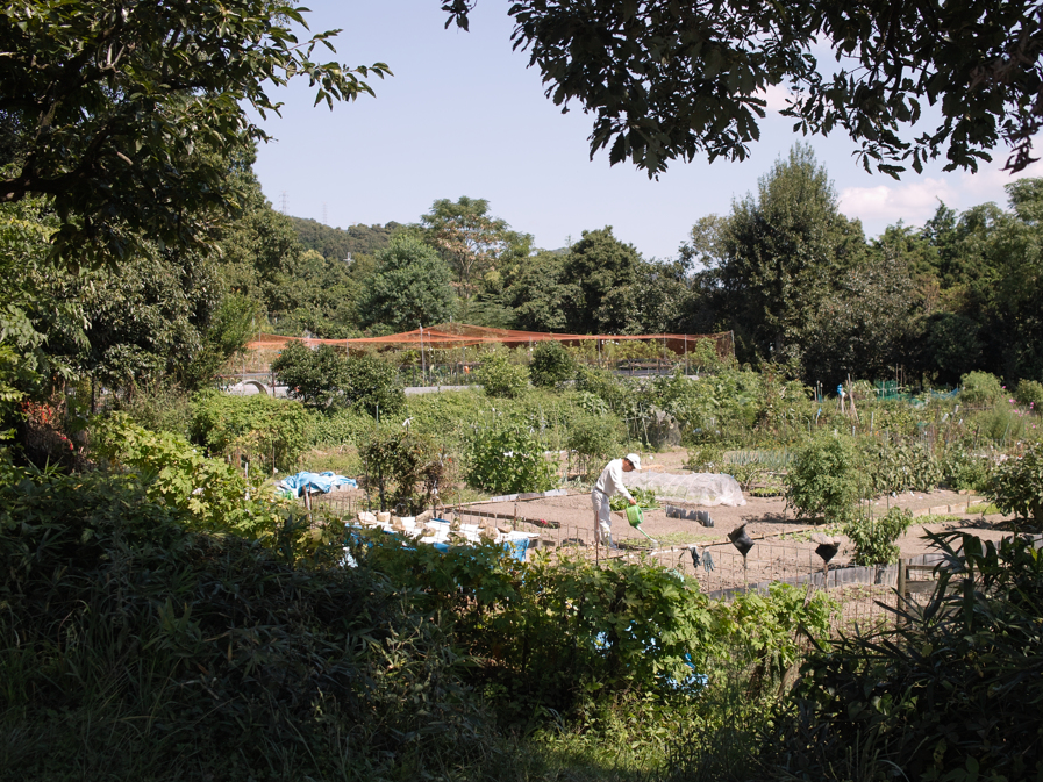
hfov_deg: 42.0
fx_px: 1356
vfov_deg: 32.2
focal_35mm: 45
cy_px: 394
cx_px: 587
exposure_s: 1/320
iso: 100
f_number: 4.5
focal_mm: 24.2
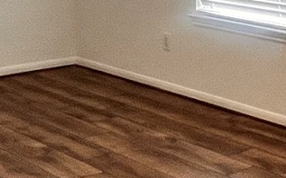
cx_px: 300
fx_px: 694
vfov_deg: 14.5
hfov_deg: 22.2
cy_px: 23
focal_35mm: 89
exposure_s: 1/120
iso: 200
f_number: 1.8
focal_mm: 1.57
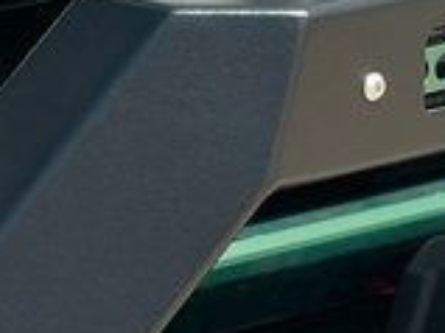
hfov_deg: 6.4
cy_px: 479
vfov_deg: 4.8
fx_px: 3969
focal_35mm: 309
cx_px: -8
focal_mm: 6.86
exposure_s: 1/2203
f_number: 1.78
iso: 100
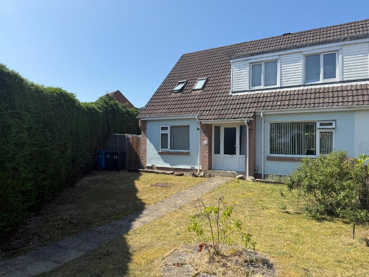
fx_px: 256
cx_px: 184
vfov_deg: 56.8
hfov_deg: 71.6
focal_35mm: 24
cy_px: 138
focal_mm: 6.76
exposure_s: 1/3759
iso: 80
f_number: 1.78
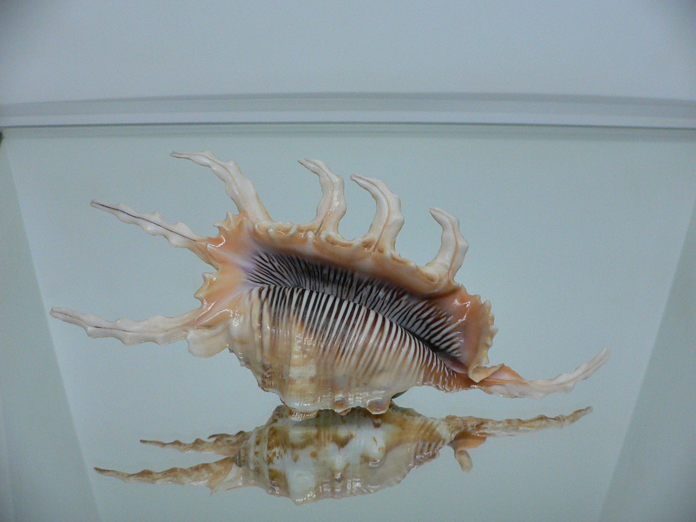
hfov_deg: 52.6
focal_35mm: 35
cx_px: 348
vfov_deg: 40.7
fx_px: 704
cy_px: 261
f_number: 2.8
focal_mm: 4.6
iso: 200
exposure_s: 1/60
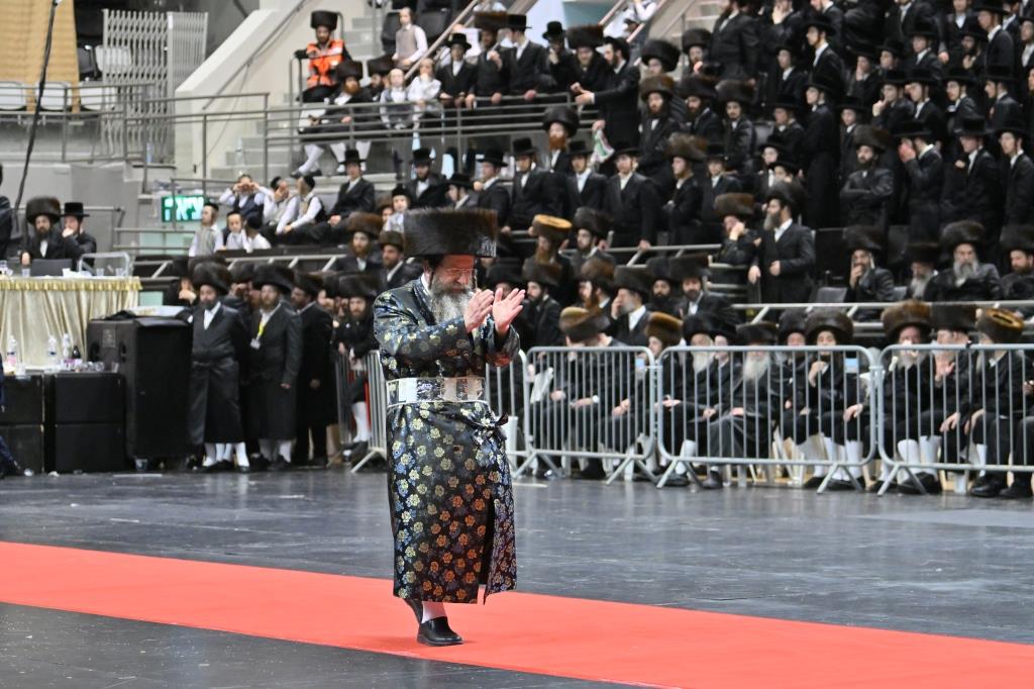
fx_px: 3216
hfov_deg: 18.3
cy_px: 344
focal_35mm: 112
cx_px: 517
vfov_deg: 12.2
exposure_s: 1/200
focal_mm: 75
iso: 1000
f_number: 2.8
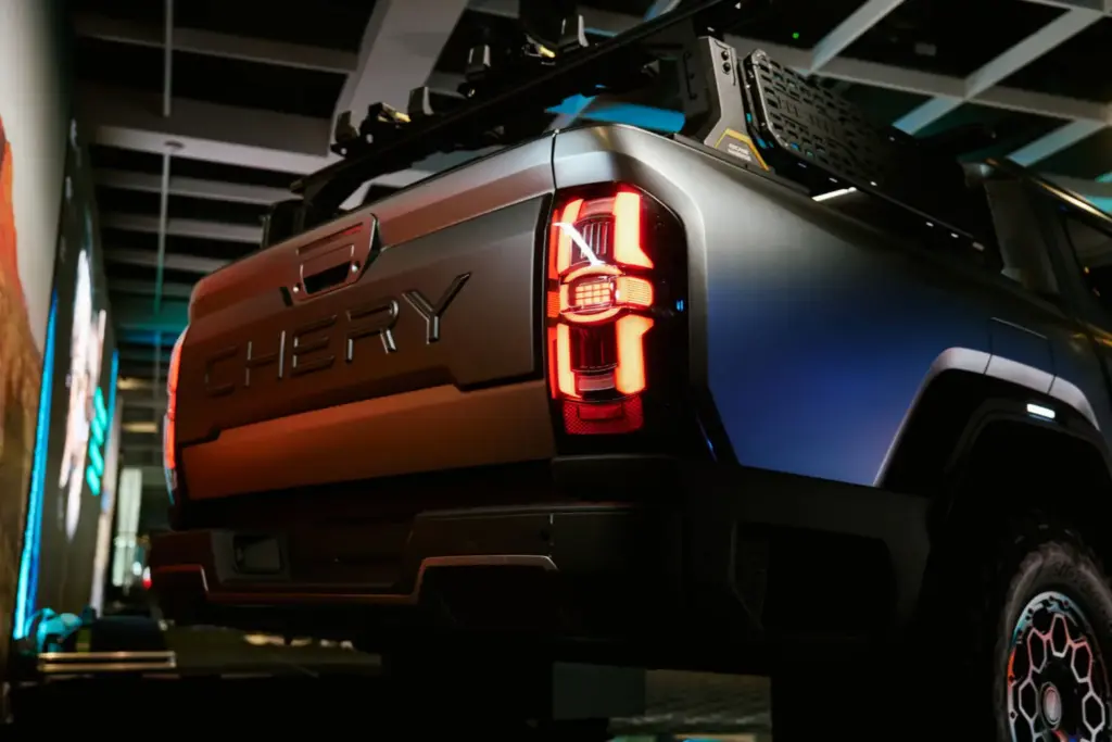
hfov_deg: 51.9
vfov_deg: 36.0
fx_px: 1143
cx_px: 556
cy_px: 371
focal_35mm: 37
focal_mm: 37
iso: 500
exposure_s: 1/50
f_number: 2.8
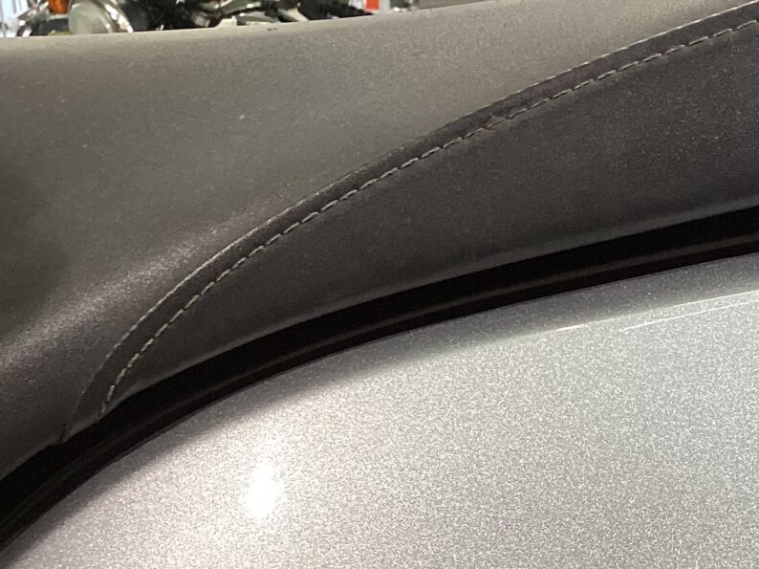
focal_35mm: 75
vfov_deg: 18.8
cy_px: 629
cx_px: 835
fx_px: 1644
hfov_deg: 24.3
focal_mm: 3.3
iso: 100
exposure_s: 1/50
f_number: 2.4
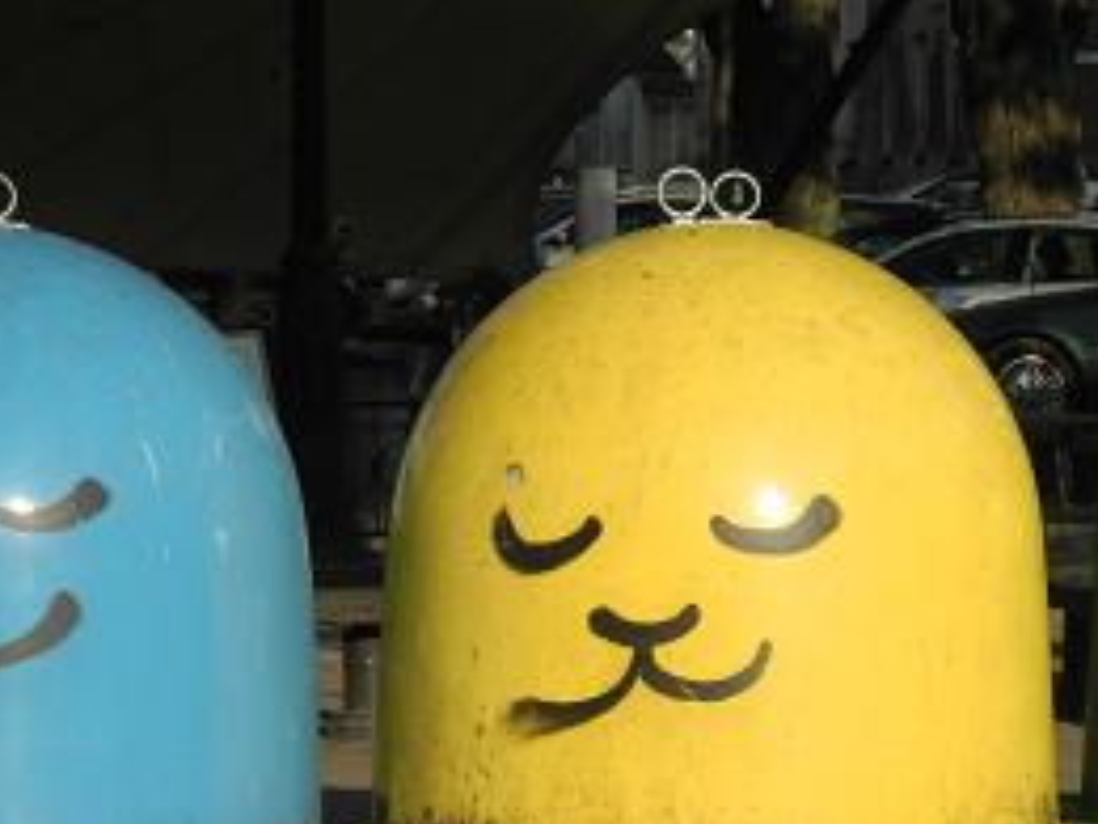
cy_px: 672
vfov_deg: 4.4
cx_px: 642
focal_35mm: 341
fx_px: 10816
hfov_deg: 5.8
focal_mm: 37
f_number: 5.6
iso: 100
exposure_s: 1/640
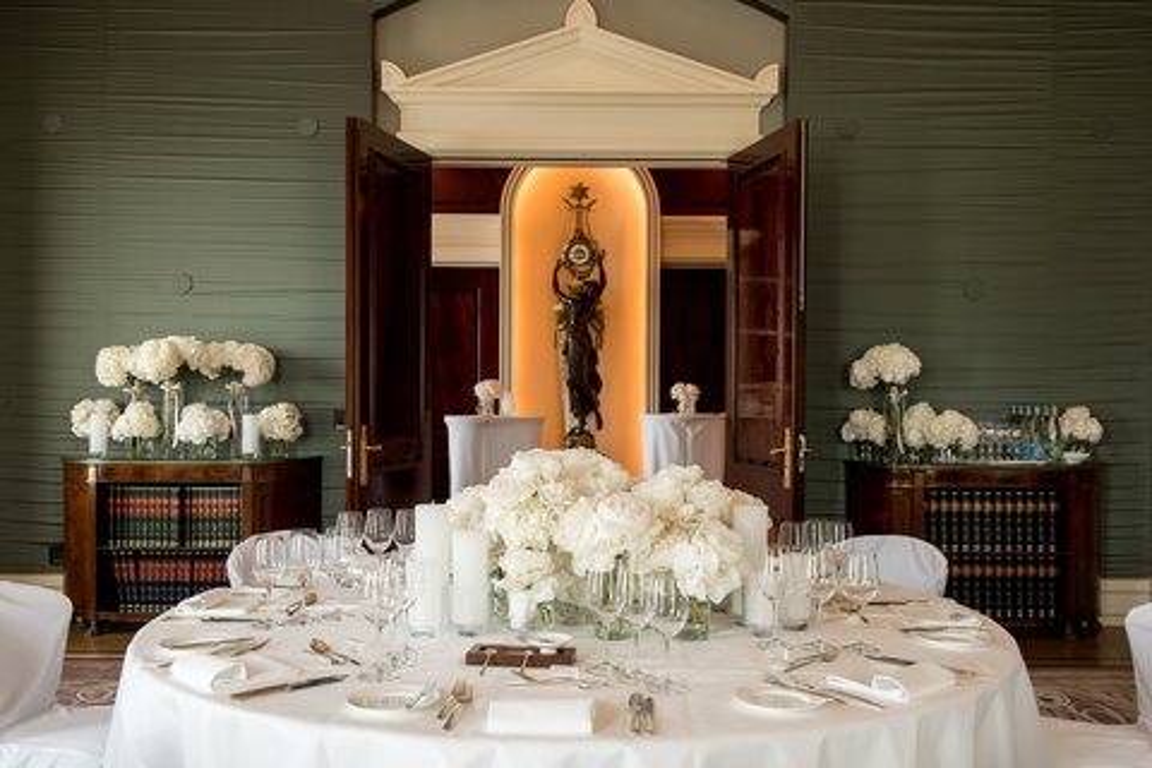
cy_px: 384
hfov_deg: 58.7
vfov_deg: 41.1
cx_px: 576
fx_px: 1024
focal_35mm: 32
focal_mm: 32
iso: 100
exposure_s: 1/1.67
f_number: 11
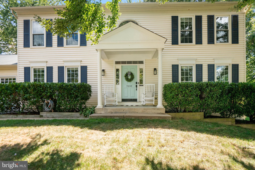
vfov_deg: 64.6
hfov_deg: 86.9
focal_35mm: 19
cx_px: 128
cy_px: 85
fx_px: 135
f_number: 8
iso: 1250
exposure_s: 1/640
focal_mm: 19
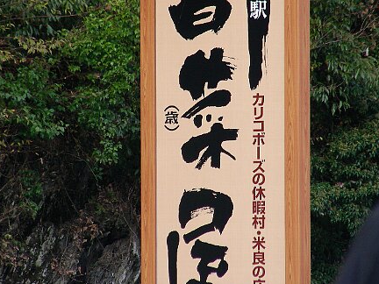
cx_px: 198
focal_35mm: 429
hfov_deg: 4.6
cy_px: 113
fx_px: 4697
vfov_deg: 3.5
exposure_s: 1/120
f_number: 3.5
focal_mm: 51.6
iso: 50
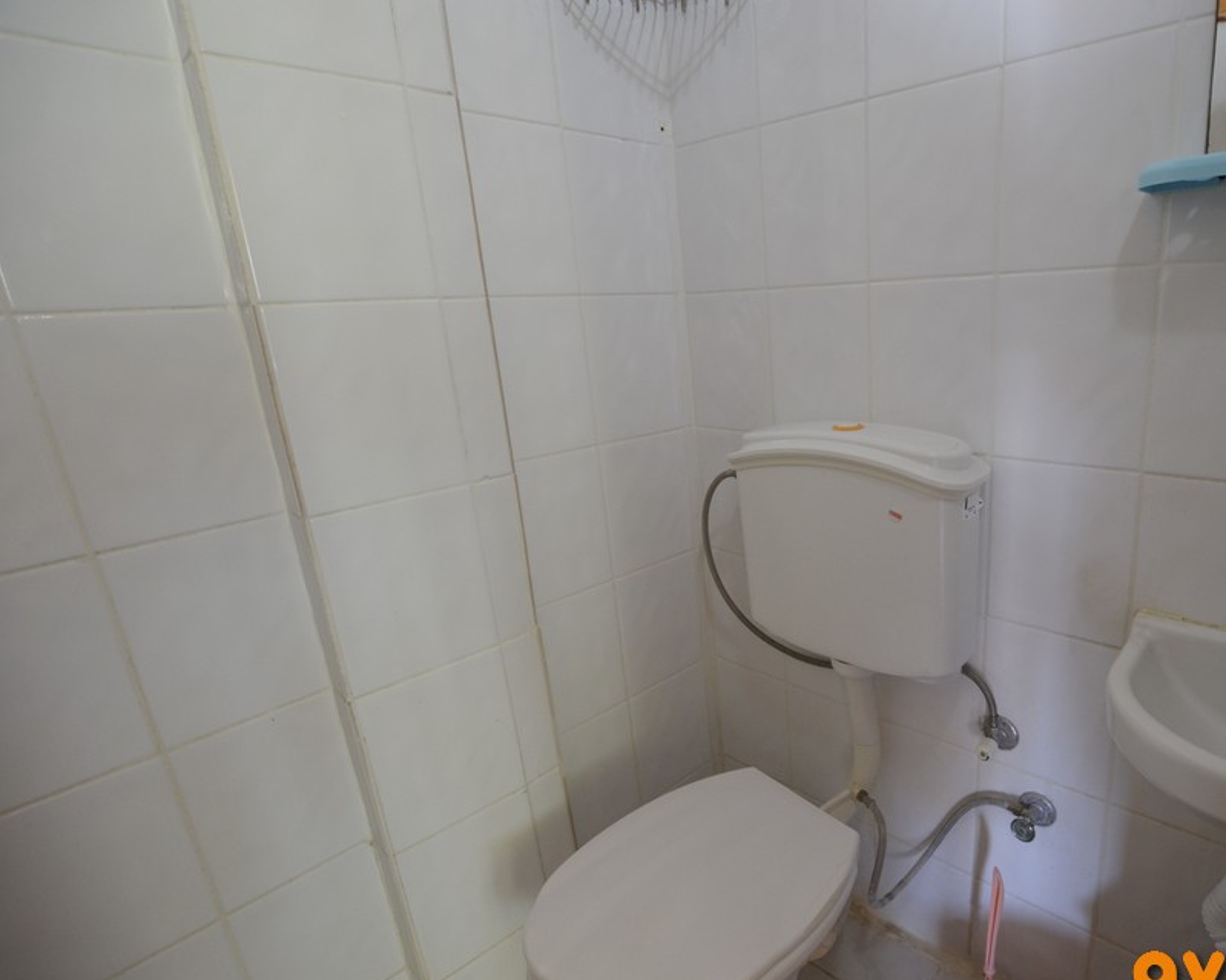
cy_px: 503
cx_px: 760
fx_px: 653
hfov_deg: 84.8
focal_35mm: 18
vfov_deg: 73.8
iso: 900
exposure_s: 1/30
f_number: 3.5
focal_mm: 10
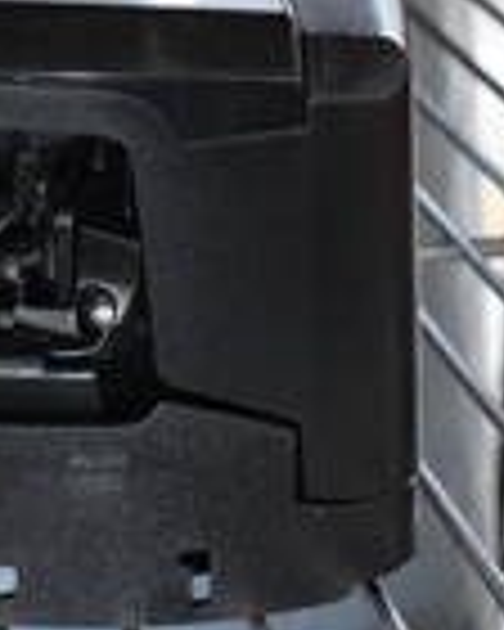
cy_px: -99
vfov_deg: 15.2
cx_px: -594
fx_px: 2293
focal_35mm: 123
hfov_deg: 11.1
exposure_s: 1/125
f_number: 3.5
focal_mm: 20
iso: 3600
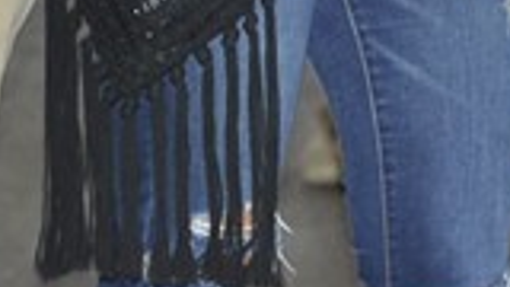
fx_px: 6626
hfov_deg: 4.4
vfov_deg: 2.5
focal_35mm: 490
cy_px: -561
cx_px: 214
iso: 200
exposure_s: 1/60
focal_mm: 50
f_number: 2.8
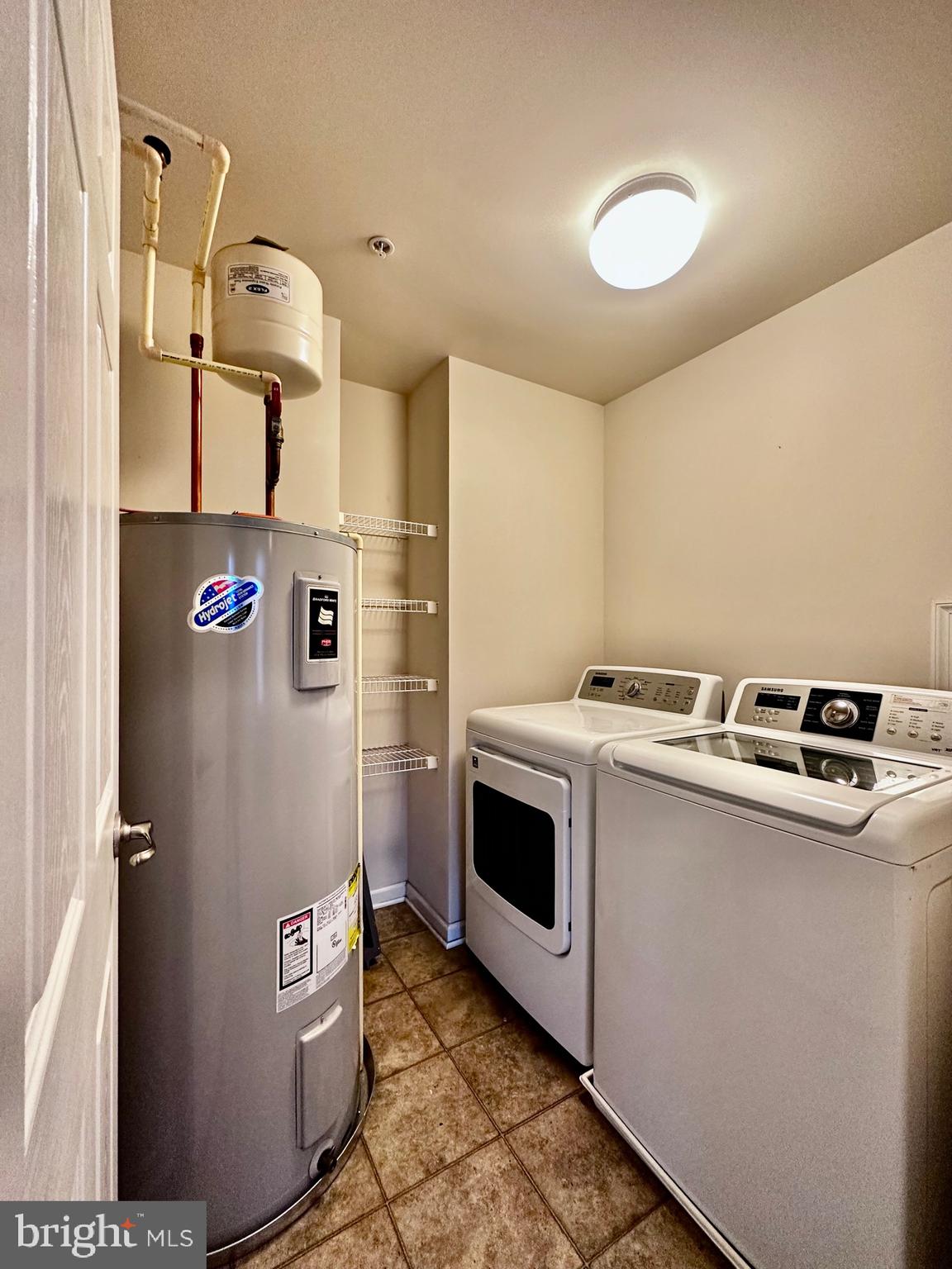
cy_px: 634
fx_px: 513
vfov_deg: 102.1
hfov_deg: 85.7
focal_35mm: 14
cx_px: 476
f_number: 2.2
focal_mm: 2.22
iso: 200
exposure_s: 1/60
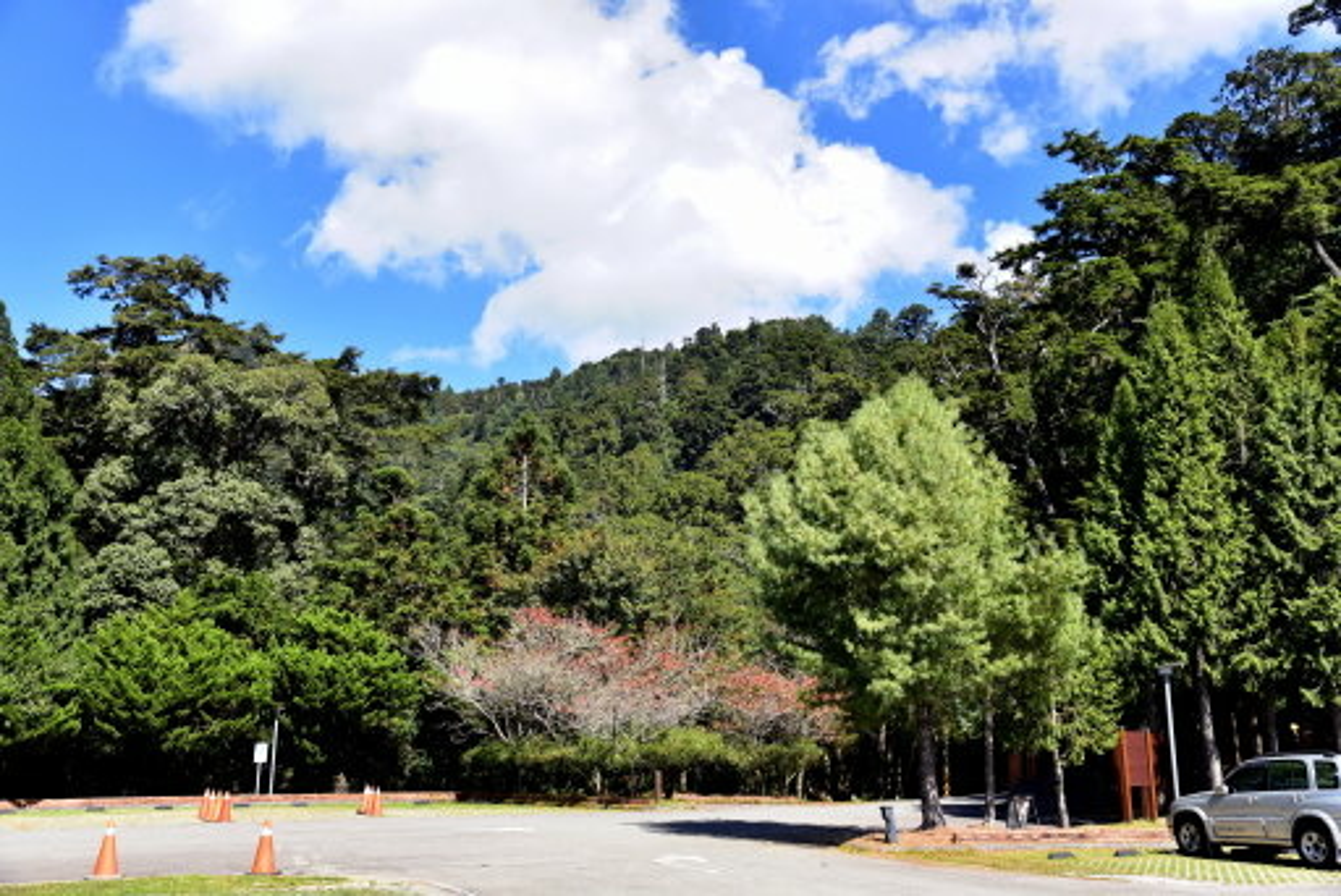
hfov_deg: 54.4
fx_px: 1304
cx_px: 670
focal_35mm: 35
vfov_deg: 37.9
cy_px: 448
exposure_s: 1/160
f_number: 6.3
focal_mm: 35
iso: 100
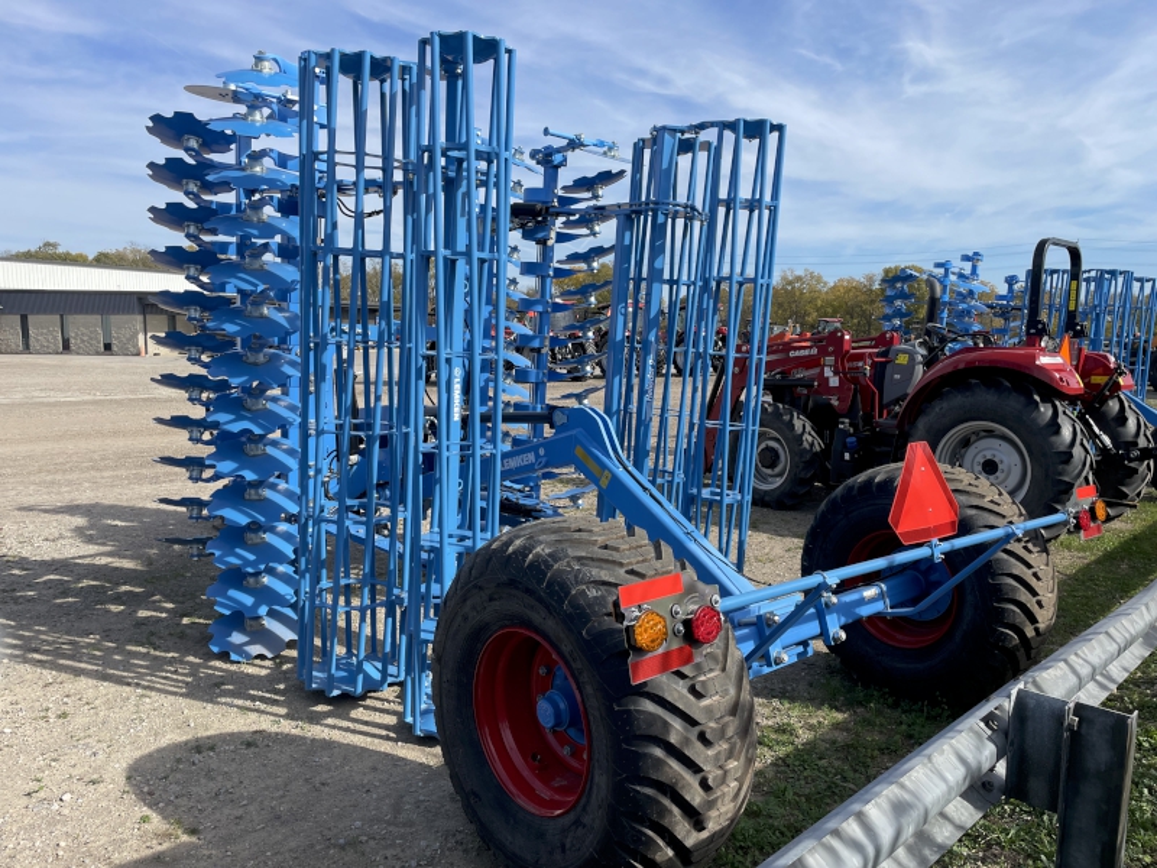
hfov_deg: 67.3
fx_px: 869
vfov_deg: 53.1
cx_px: 578
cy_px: 434
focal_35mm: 26
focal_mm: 4.2
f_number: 1.6
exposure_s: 1/2618
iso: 32
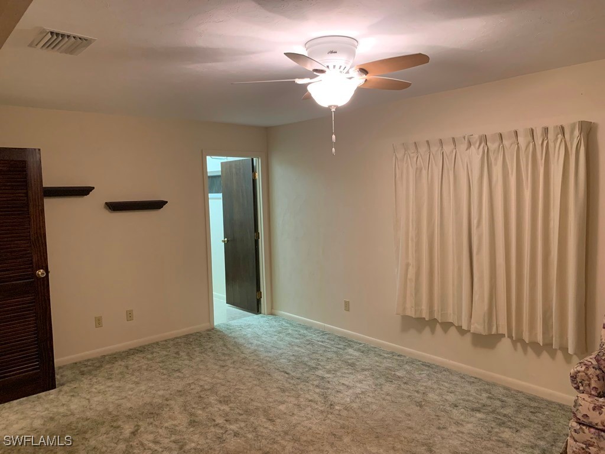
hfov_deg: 67.3
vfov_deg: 53.1
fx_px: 454
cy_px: 227
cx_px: 302
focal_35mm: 26
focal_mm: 4.25
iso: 320
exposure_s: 1/60
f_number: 1.8
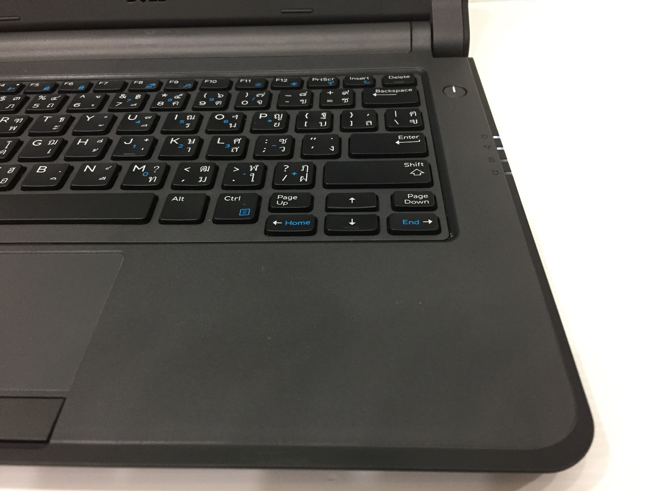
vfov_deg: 48.2
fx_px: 549
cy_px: 246
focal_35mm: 29
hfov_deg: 61.7
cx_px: 328
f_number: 2.2
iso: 200
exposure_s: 1/33
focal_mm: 4.15
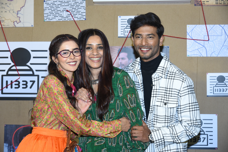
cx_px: 114
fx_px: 443
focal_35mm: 70
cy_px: 76
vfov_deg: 19.5
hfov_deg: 28.8
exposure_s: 1/160
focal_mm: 70
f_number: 7.1
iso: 1000
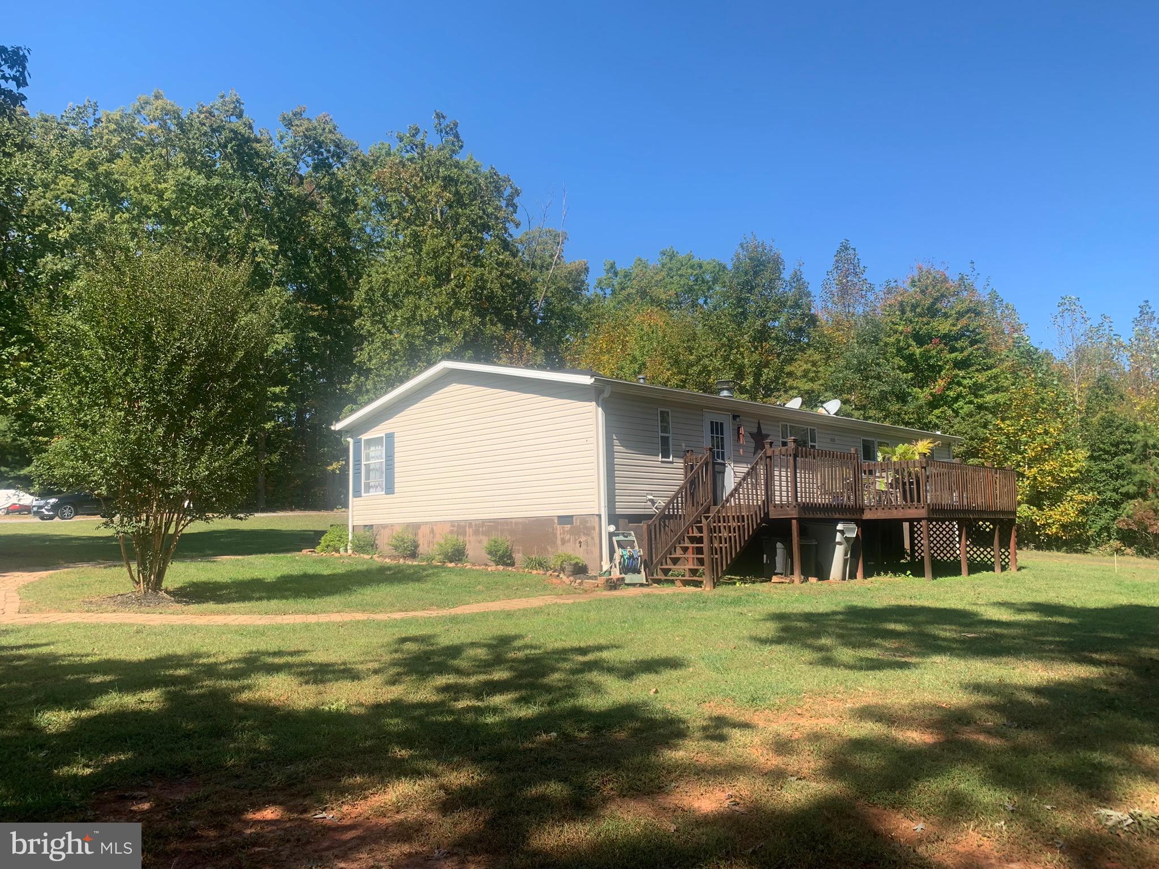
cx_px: 580
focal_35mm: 26
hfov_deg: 67.3
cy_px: 434
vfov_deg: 53.1
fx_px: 871
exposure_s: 1/765
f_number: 1.8
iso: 25
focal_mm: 4.25
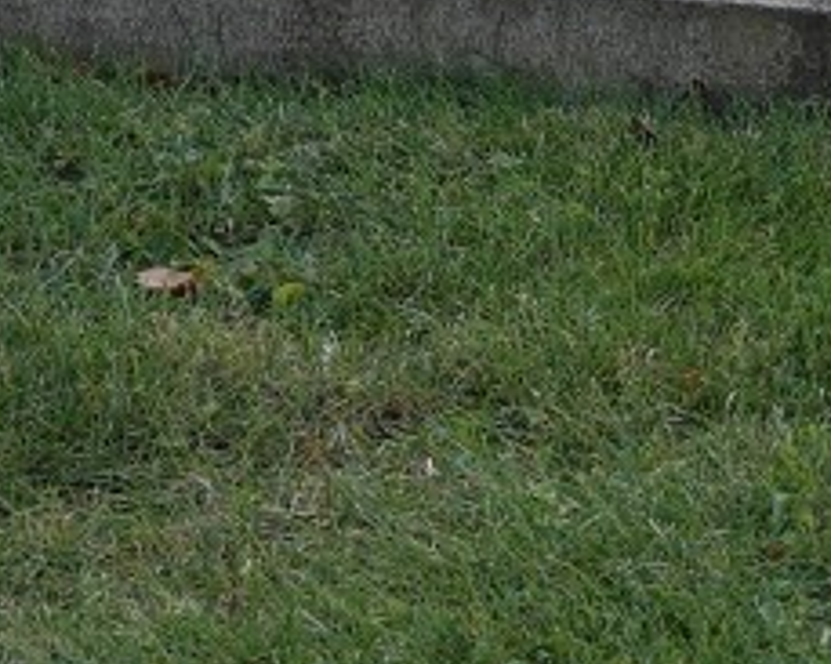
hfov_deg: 4.2
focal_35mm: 464
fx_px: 11407
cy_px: 700
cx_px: 109
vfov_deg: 3.3
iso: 100
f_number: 3.5
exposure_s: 1/250
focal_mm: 25.61
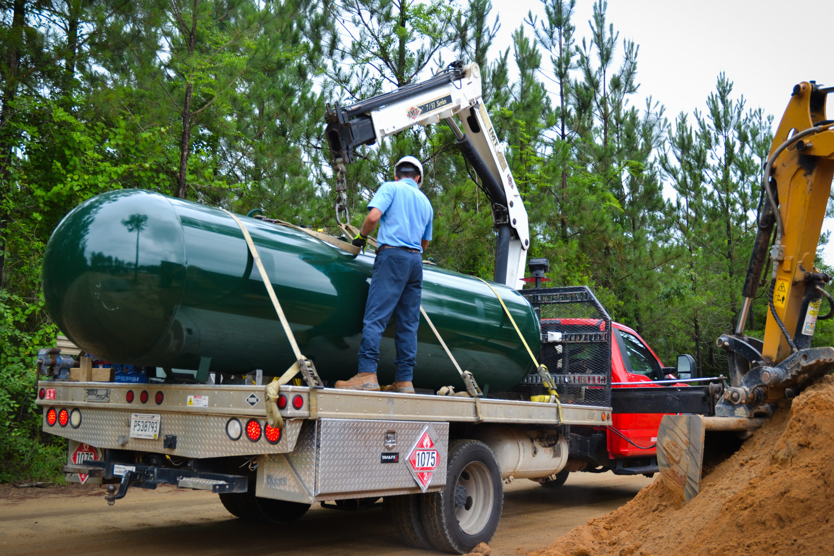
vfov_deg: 35.5
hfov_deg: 51.3
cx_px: 417
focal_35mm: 38
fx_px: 869
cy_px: 278
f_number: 3.8
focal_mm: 25
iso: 100
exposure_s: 1/200
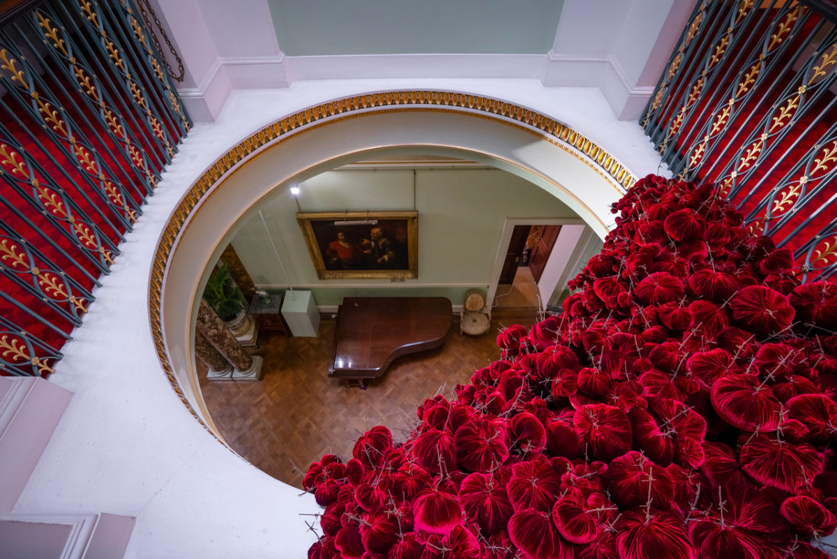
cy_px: 280
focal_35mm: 16
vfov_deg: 73.8
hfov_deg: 96.7
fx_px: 372
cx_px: 418
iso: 1000
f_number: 8
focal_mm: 16
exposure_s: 1/3
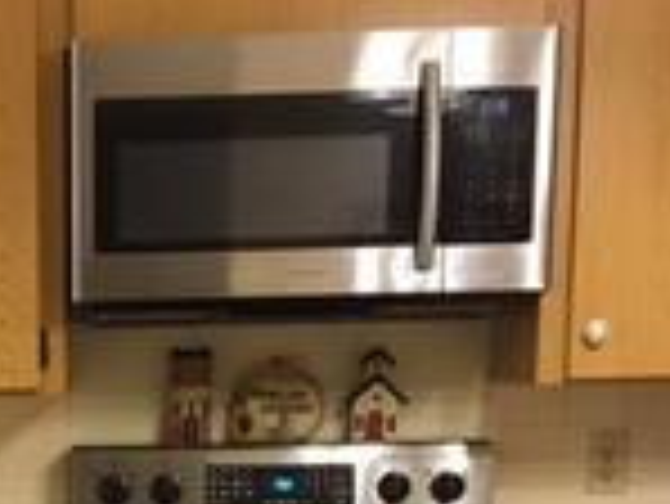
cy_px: 634
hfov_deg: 23.9
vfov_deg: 17.8
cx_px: 0
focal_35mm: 78
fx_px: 1511
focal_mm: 4.15
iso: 125
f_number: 2.2
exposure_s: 1/30
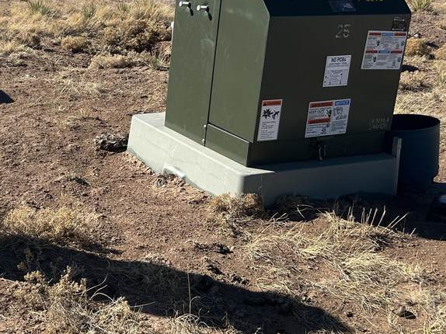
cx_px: 50
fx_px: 747
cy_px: 120
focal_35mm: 58
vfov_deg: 25.1
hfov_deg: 31.8
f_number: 1.5
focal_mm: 5.7
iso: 50
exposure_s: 1/4115
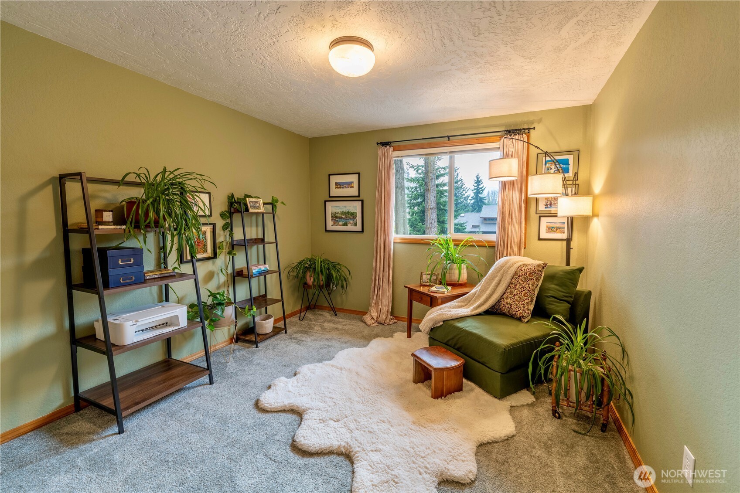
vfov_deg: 81.2
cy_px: 246
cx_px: 370
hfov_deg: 104.3
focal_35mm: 14
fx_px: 288
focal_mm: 14
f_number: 8
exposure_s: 1/30
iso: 320
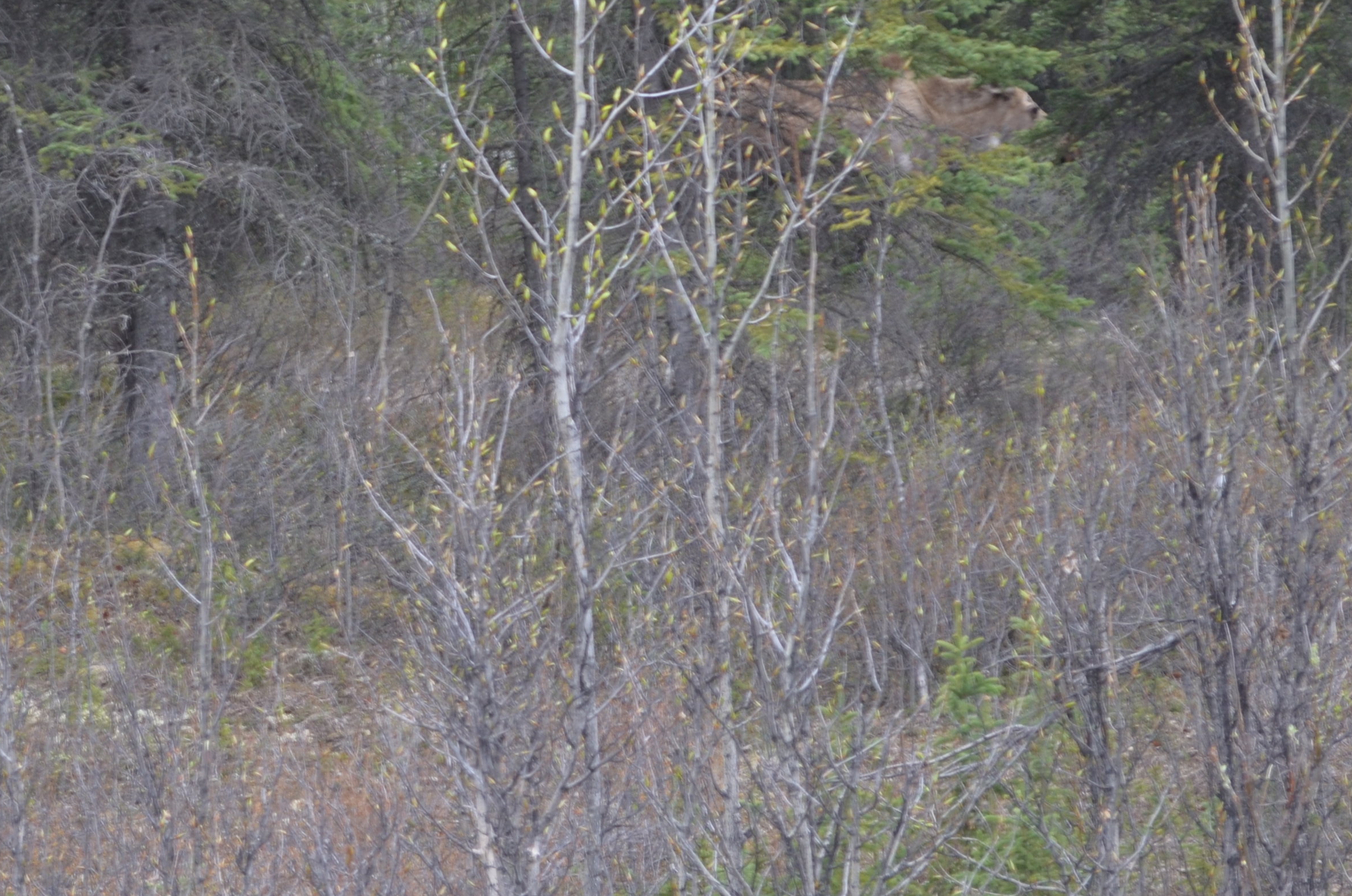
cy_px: 145
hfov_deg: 11.9
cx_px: 397
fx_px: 6448
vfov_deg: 7.9
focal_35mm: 172
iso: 250
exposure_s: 1/125
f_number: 5.6
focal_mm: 55
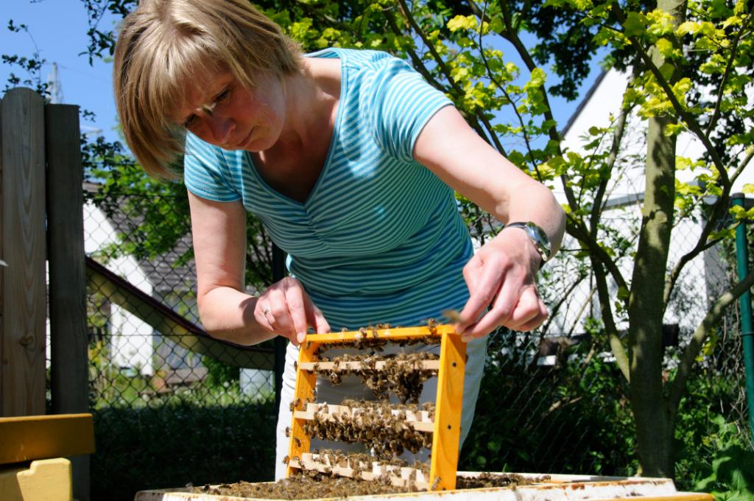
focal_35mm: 54
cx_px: 377
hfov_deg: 36.9
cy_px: 250
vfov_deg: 25.0
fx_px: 1130
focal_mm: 36
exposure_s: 1/320
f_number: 9
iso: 200
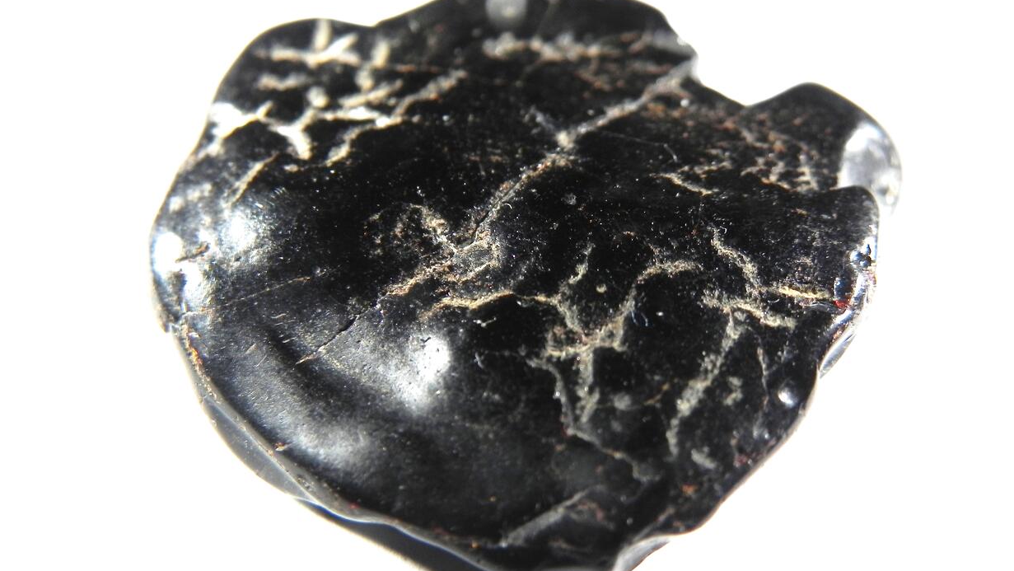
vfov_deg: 16.5
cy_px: 302
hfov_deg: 29.0
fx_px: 1963
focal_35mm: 73
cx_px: 509
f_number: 3.5
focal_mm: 11.8
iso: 160
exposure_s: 1/96.6
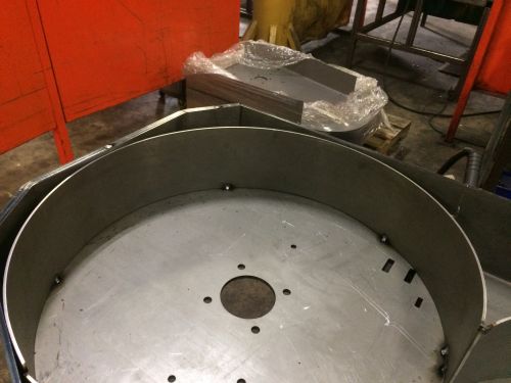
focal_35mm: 29
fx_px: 428
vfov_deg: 48.2
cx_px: 256
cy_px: 192
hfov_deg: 61.7
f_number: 2.2
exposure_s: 1/30
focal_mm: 4.15
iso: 320
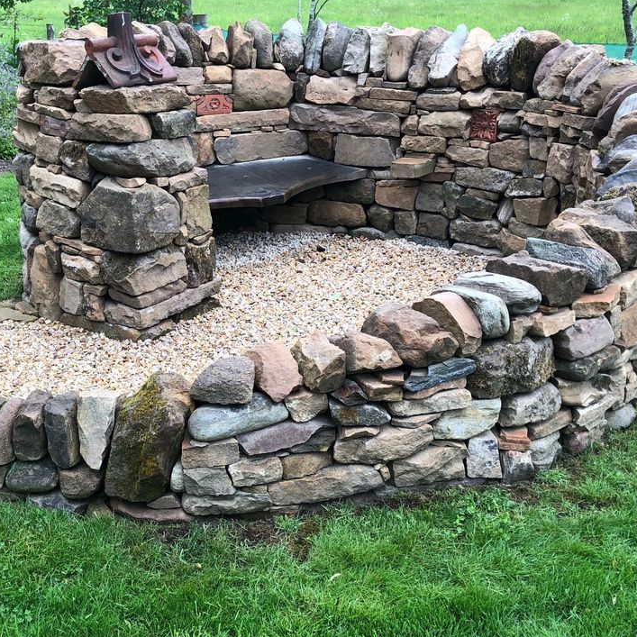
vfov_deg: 39.9
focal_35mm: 42
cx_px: 219
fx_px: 874
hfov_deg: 39.6
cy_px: 383
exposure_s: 1/120
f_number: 1.8
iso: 32
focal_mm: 4
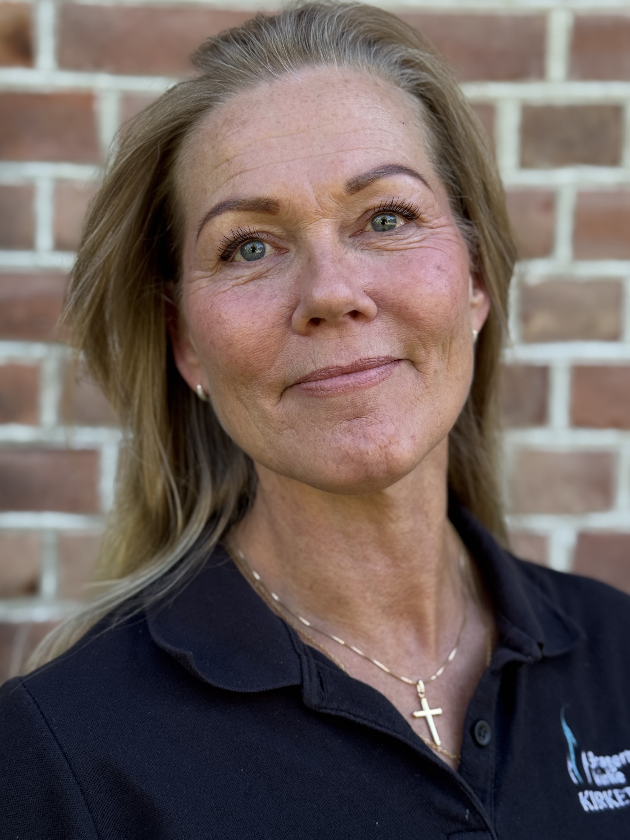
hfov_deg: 28.0
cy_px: 391
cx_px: 316
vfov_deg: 36.8
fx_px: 1262
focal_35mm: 52
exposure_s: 1/323
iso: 64
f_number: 1.78
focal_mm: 6.76
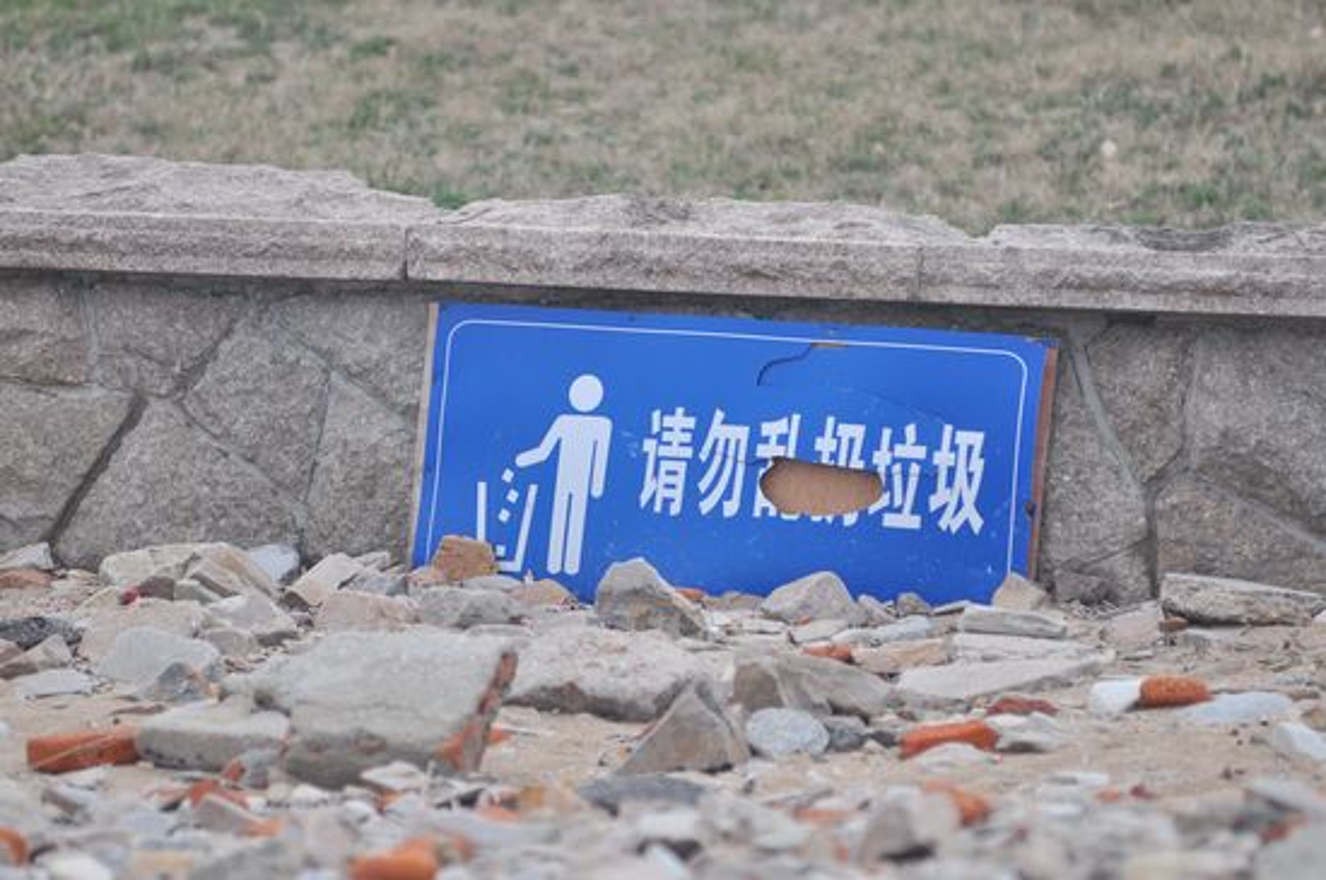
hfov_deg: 6.9
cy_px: 440
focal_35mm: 300
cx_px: 663
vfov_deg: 4.6
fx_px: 11034
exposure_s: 1/500
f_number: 2.8
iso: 500
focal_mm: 200
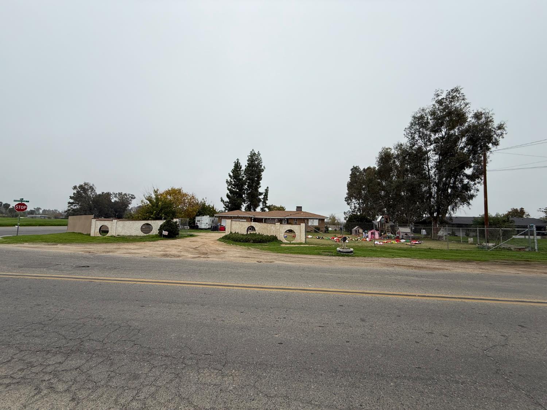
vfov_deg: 85.7
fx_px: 221
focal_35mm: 14
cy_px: 205
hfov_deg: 102.1
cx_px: 274
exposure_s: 1/970
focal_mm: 2.22
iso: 50
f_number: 2.2
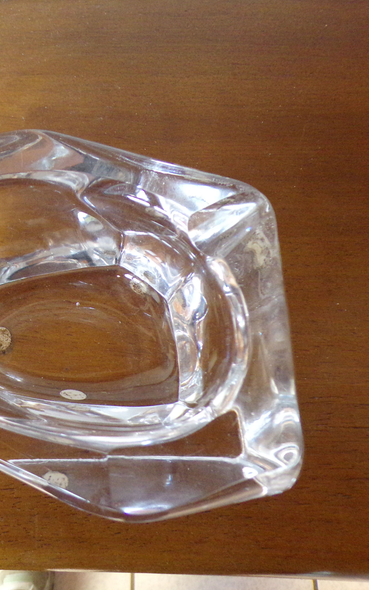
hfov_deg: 35.9
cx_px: 69
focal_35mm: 34
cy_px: 295
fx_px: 547
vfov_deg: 56.7
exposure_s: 1/17
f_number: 3
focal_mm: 4.3
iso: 568
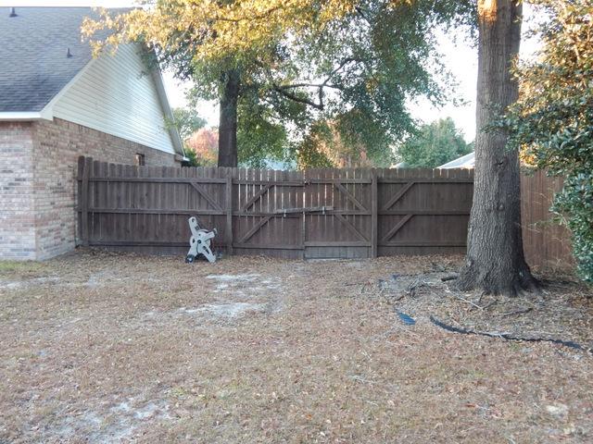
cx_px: 296
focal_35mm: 31
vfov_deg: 45.4
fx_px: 531
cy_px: 222
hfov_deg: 58.4
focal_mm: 5.6
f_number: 3.2
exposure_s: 1/30
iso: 180
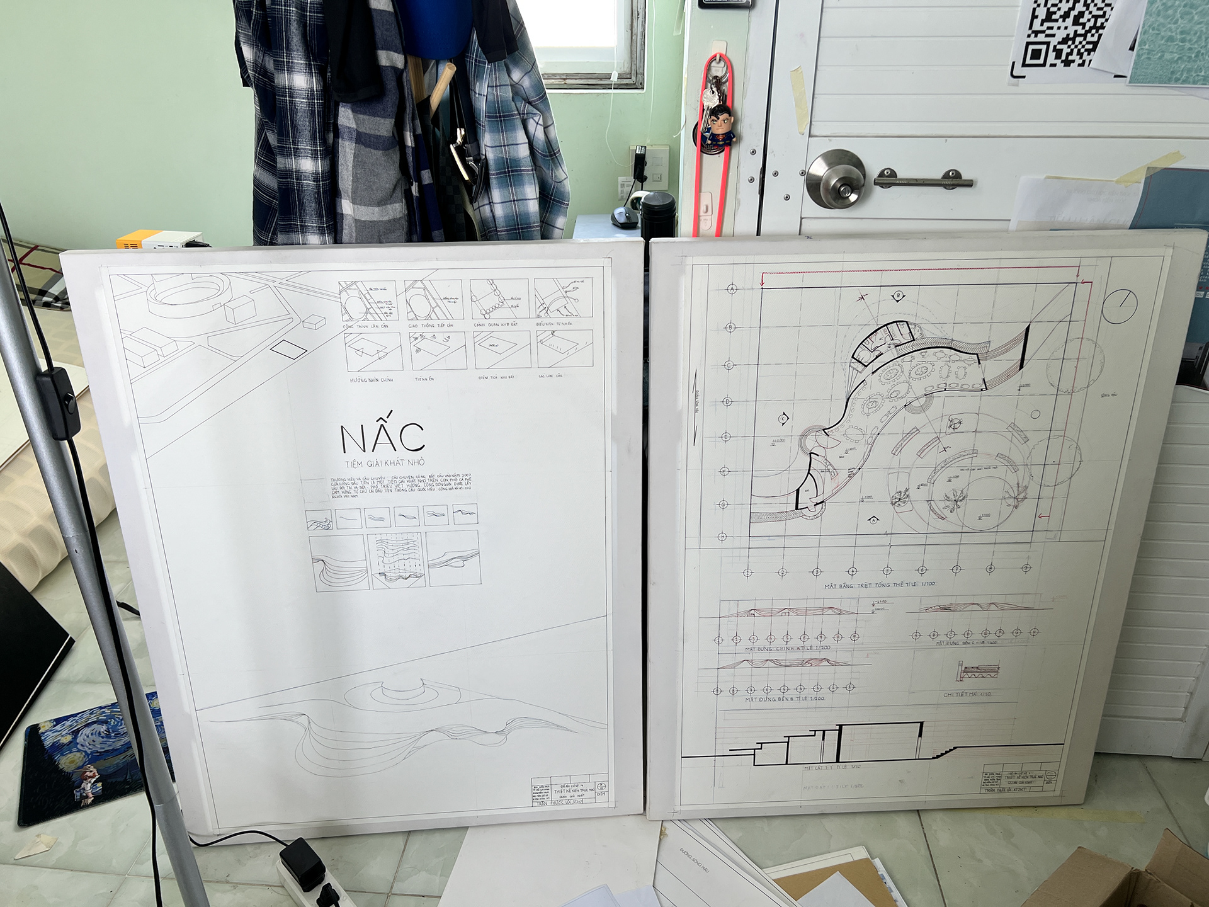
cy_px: 454
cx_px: 604
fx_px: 908
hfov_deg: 67.3
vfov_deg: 53.1
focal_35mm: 26
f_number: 1.5
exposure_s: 1/121
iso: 40
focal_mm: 5.7
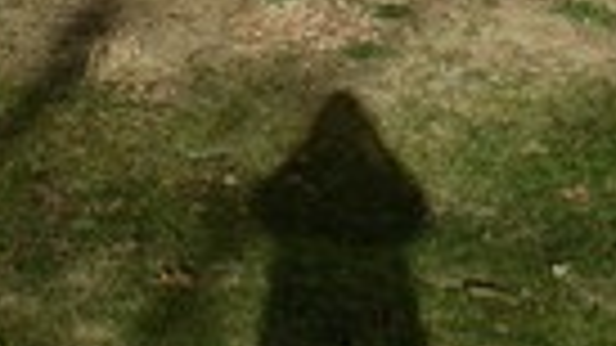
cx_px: 432
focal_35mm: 105
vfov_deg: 11.0
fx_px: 1715
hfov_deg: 20.3
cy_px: -220
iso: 77
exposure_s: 1/546
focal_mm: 6.3
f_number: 4.6
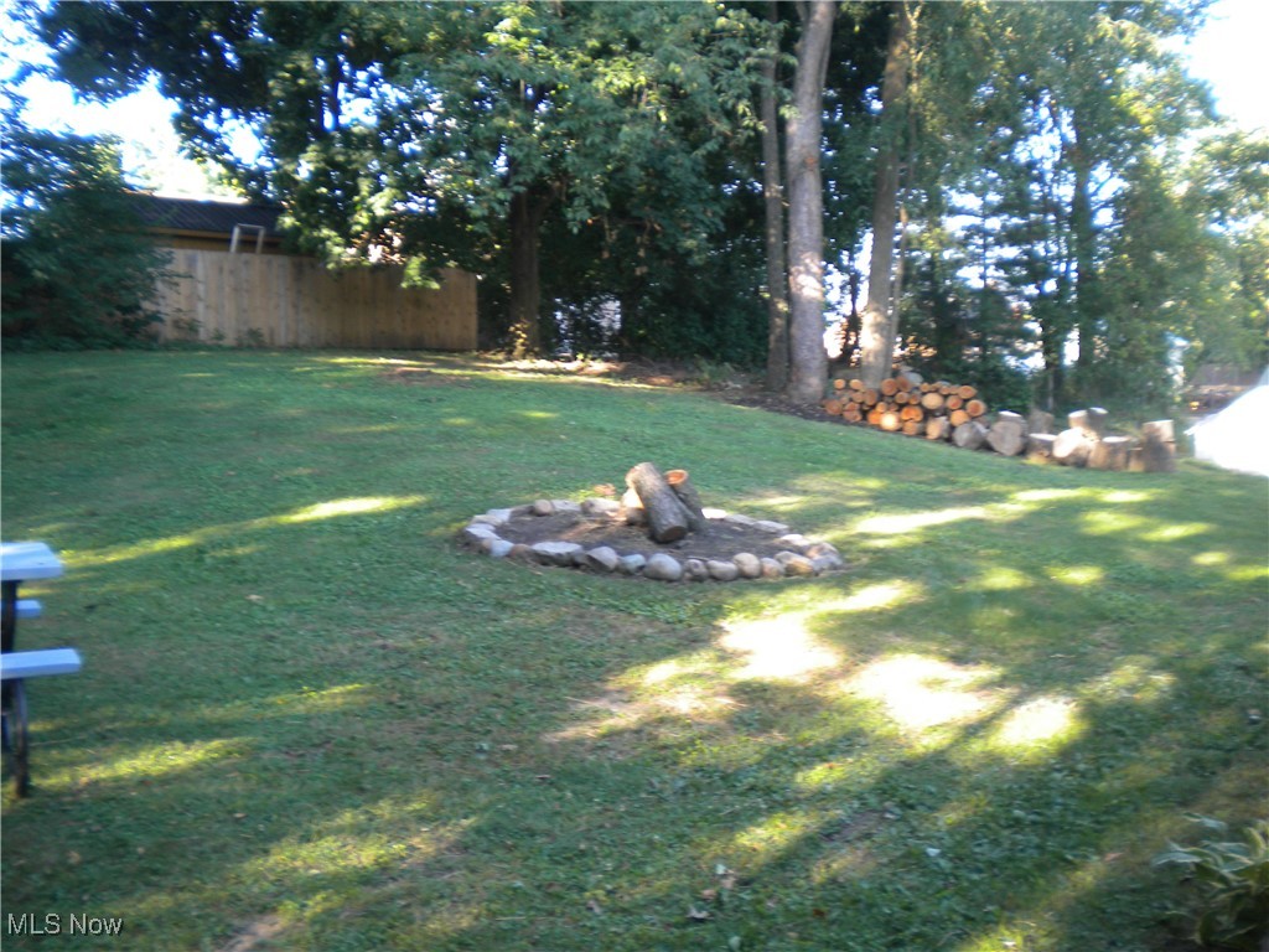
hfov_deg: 52.6
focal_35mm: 35
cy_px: 476
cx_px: 634
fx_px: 1283
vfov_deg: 40.7
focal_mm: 6.3
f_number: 3.1
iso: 105
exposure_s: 1/59.4
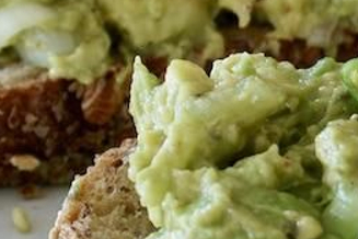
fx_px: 7224
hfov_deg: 2.8
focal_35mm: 726
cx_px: 386
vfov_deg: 1.9
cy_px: -38
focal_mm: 99
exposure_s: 1/2.5
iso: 100
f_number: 7.1
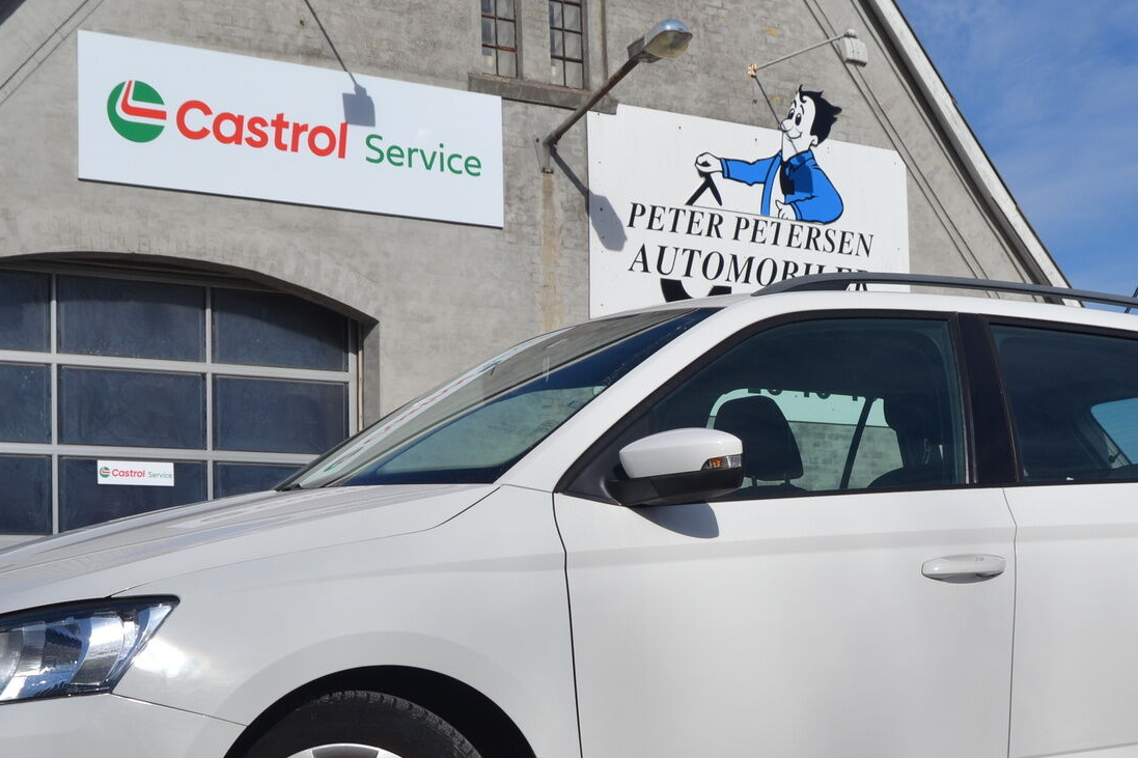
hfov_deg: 31.9
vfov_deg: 21.3
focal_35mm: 63
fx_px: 1991
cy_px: 620
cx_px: 642
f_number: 10
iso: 100
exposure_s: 1/400
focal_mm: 24
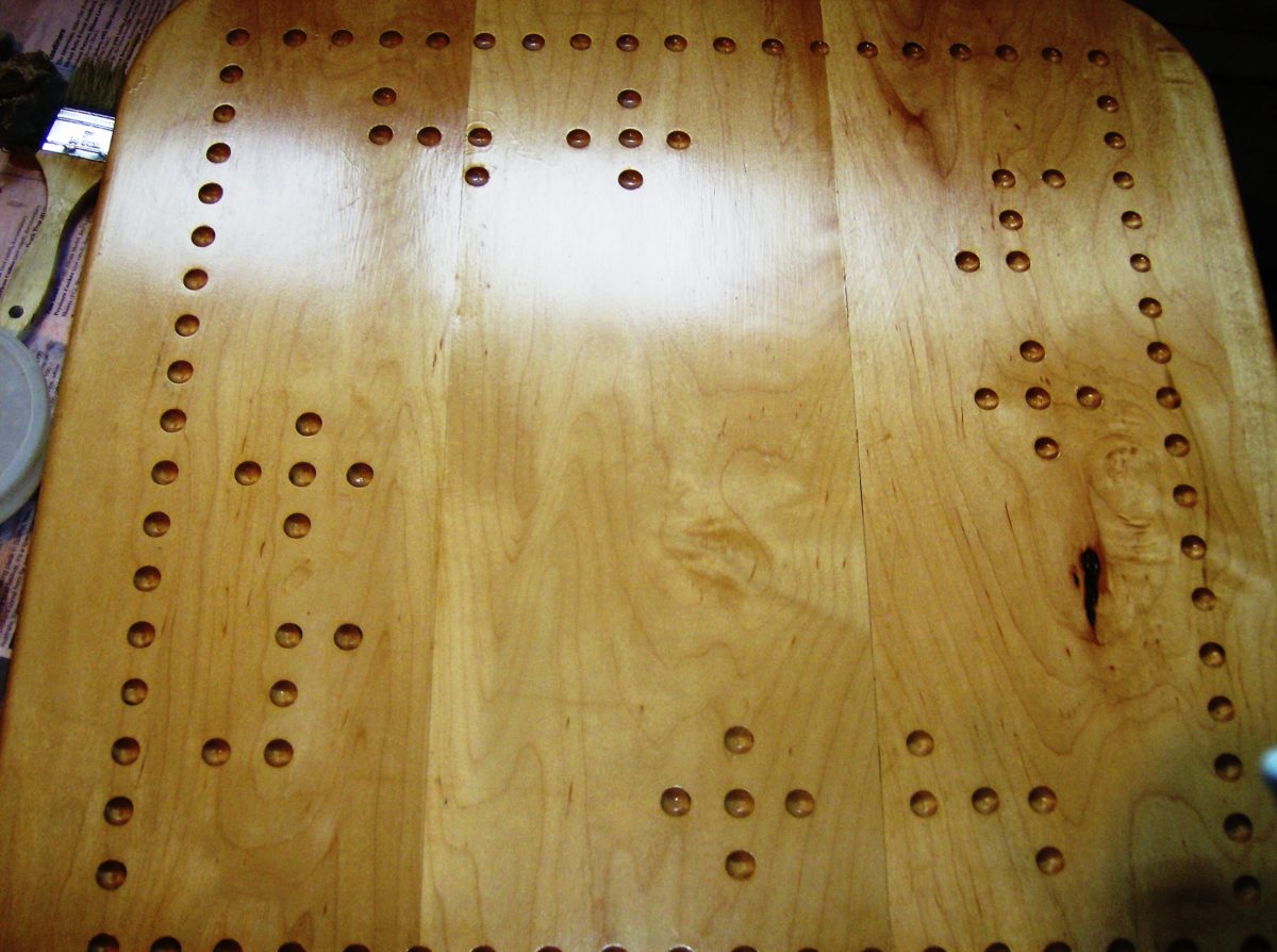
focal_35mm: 36
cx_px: 638
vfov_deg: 39.5
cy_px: 476
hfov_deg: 51.5
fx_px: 1325
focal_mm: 6
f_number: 2.8
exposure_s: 1/20.5
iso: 200
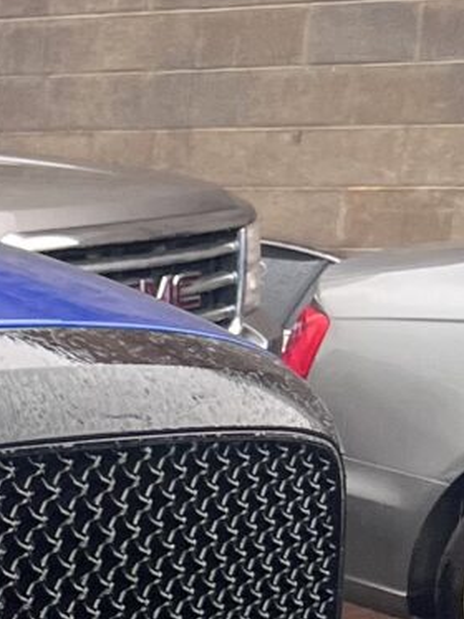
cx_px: -1071
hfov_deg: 7.1
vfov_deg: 10.6
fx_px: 3185
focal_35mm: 178
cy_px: 1044
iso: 40
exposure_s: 1/286
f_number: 1.5
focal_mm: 5.7
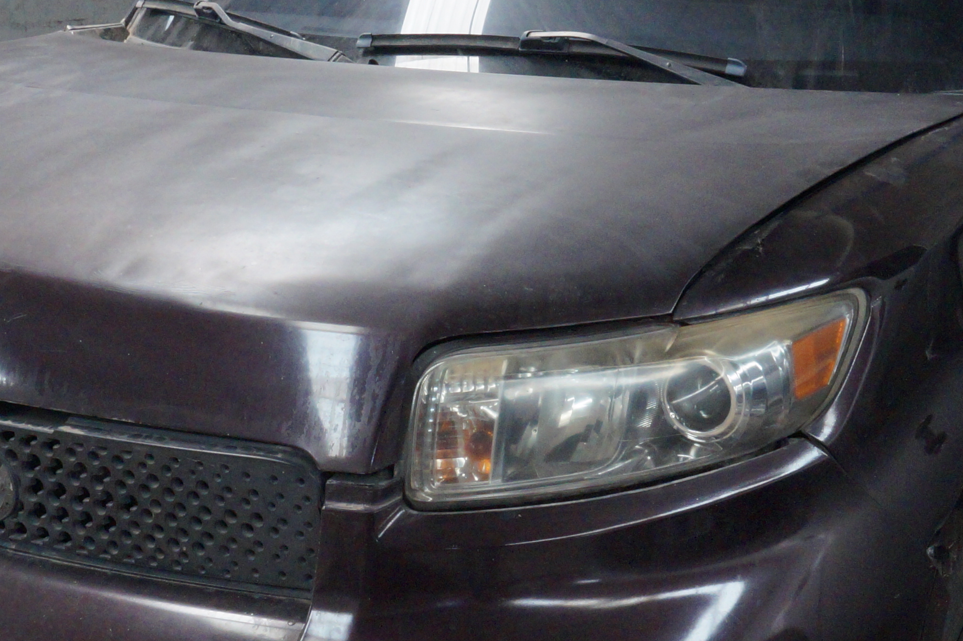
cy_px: 389
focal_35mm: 73
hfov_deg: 27.7
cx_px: 489
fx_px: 1952
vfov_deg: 18.6
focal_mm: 18
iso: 1600
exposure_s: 1/100
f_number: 10
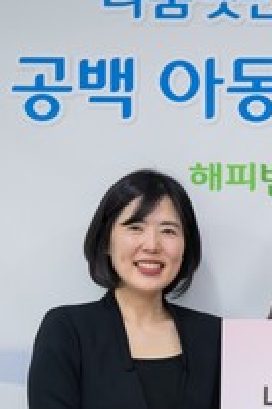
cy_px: 323
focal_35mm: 132
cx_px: 401
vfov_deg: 15.4
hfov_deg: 10.1
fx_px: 1498
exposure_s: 1/160
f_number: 3.2
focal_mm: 44
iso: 800
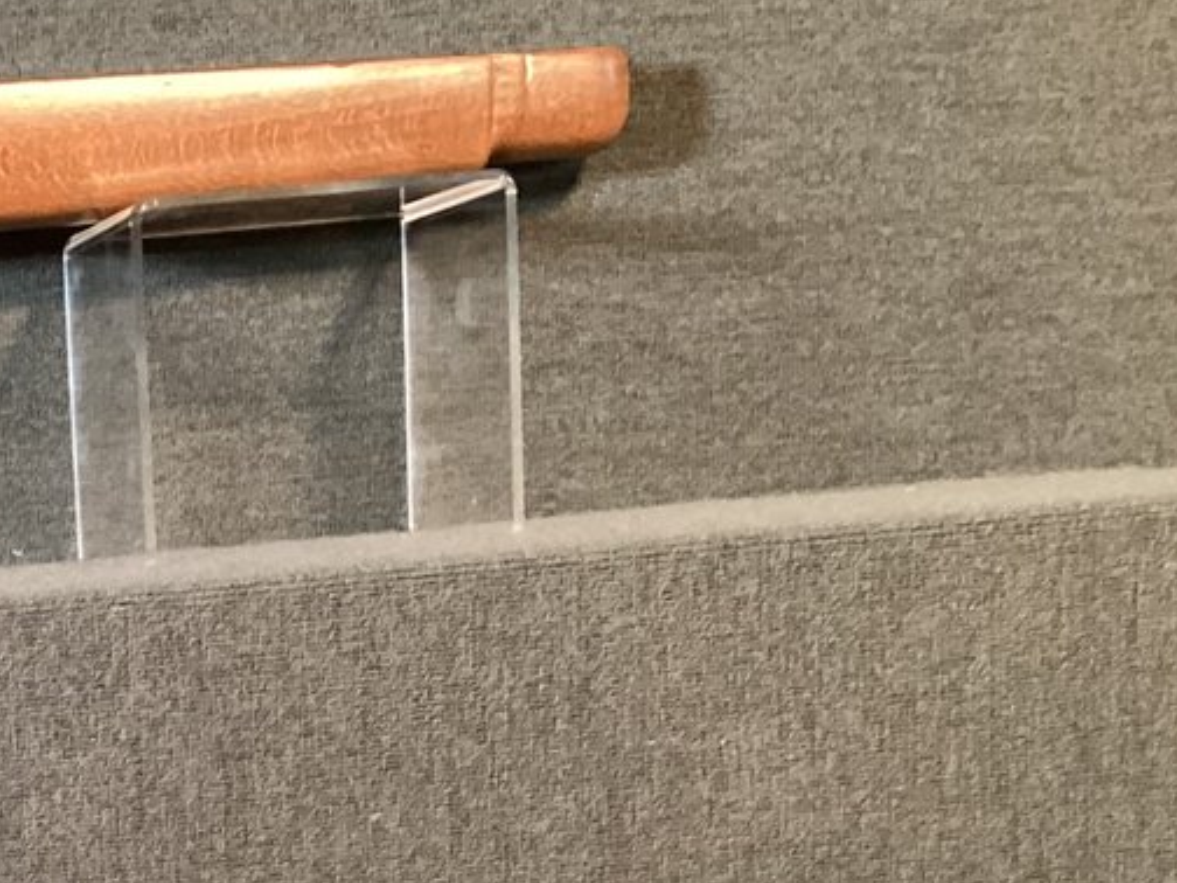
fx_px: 3162
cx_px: -389
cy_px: 1080
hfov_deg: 19.3
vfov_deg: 15.3
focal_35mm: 93
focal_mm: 3.3
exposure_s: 1/30
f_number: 2.4
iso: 320
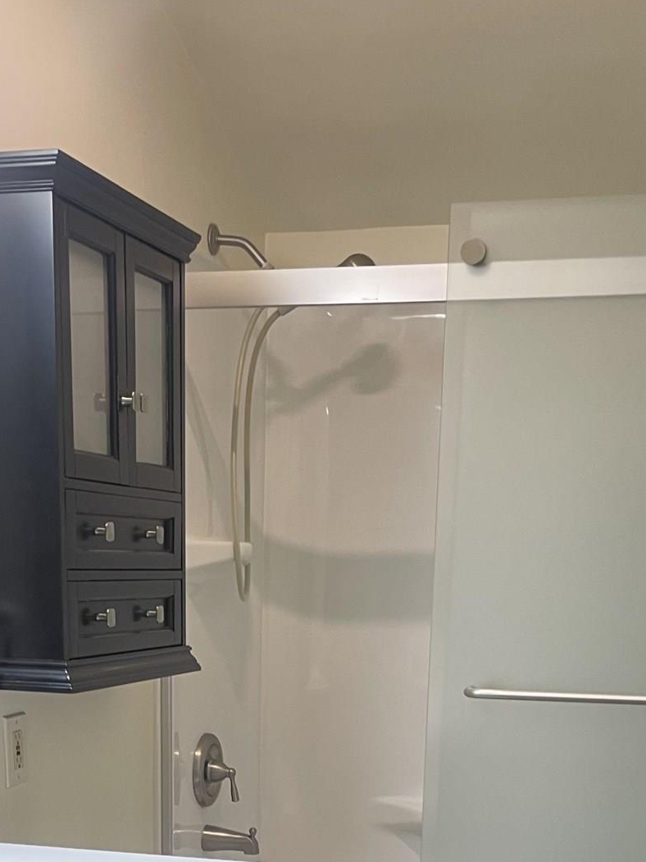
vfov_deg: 30.5
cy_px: 927
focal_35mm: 57
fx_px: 1419
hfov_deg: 25.7
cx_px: 310
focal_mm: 4.2
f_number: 1.6
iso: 80
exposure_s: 1/60
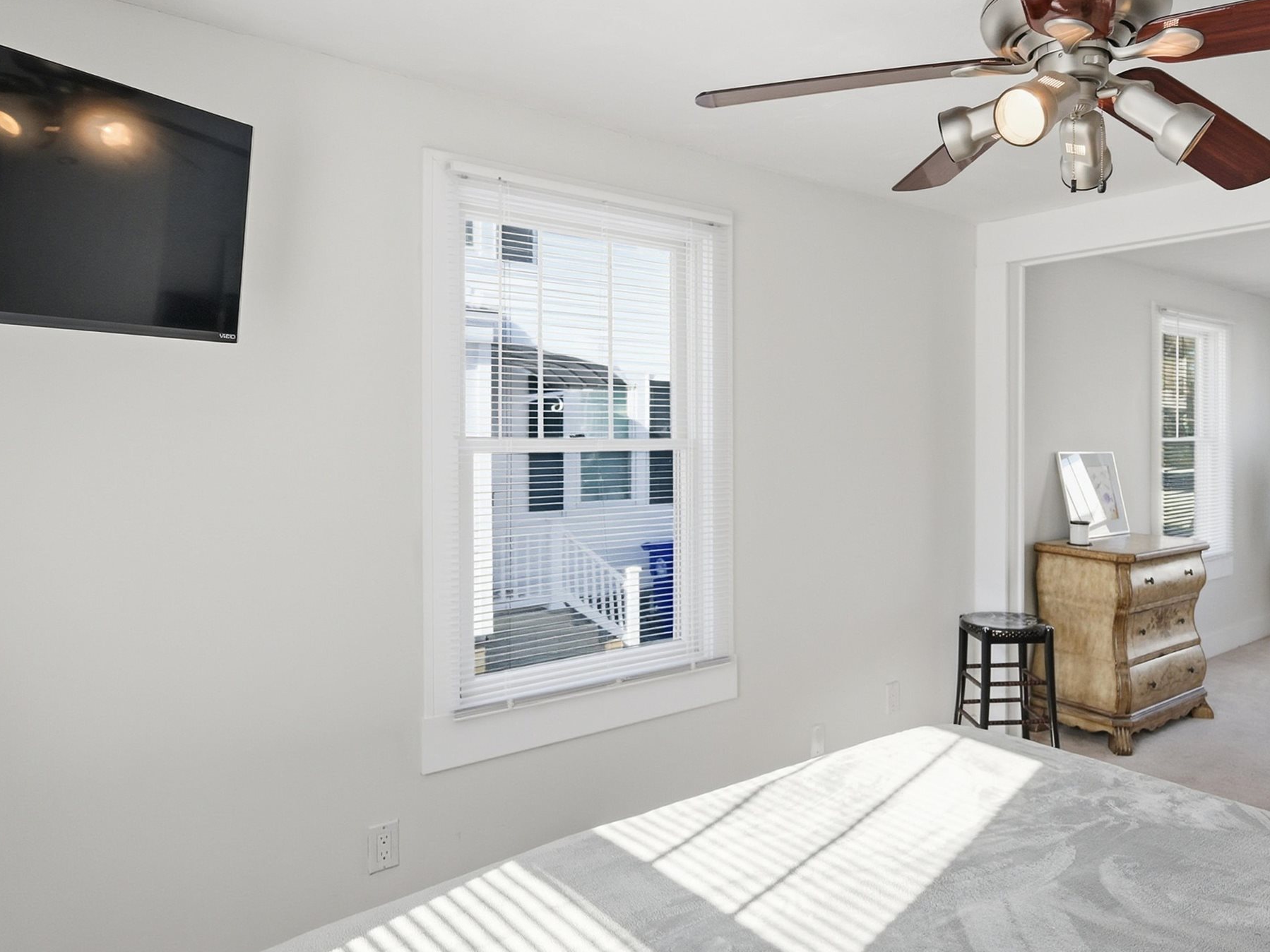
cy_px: 471
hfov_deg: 73.0
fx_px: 844
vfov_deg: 58.9
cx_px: 773
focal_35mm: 23
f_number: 4.5
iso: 800
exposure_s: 1/3200
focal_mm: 14
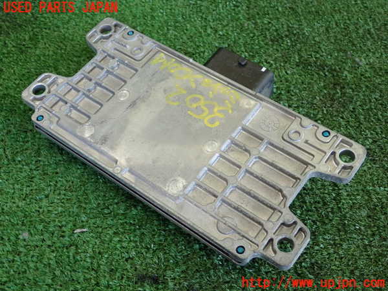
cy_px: 146
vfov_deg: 30.9
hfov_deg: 40.4
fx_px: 527
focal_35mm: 47
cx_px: 194
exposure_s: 1/125
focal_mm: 8.4
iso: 500
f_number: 3.1
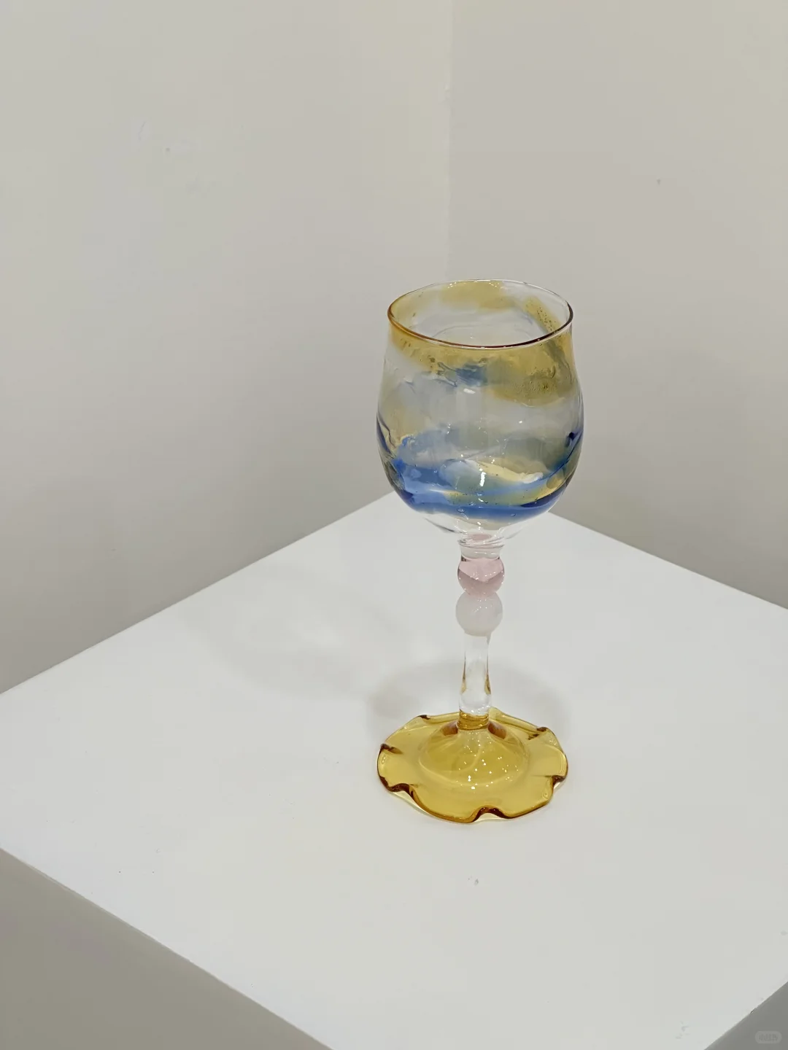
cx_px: 394
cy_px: 525
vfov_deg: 25.3
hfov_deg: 19.1
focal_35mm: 77
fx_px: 2337
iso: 200
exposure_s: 1/100
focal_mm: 9
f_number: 2.8
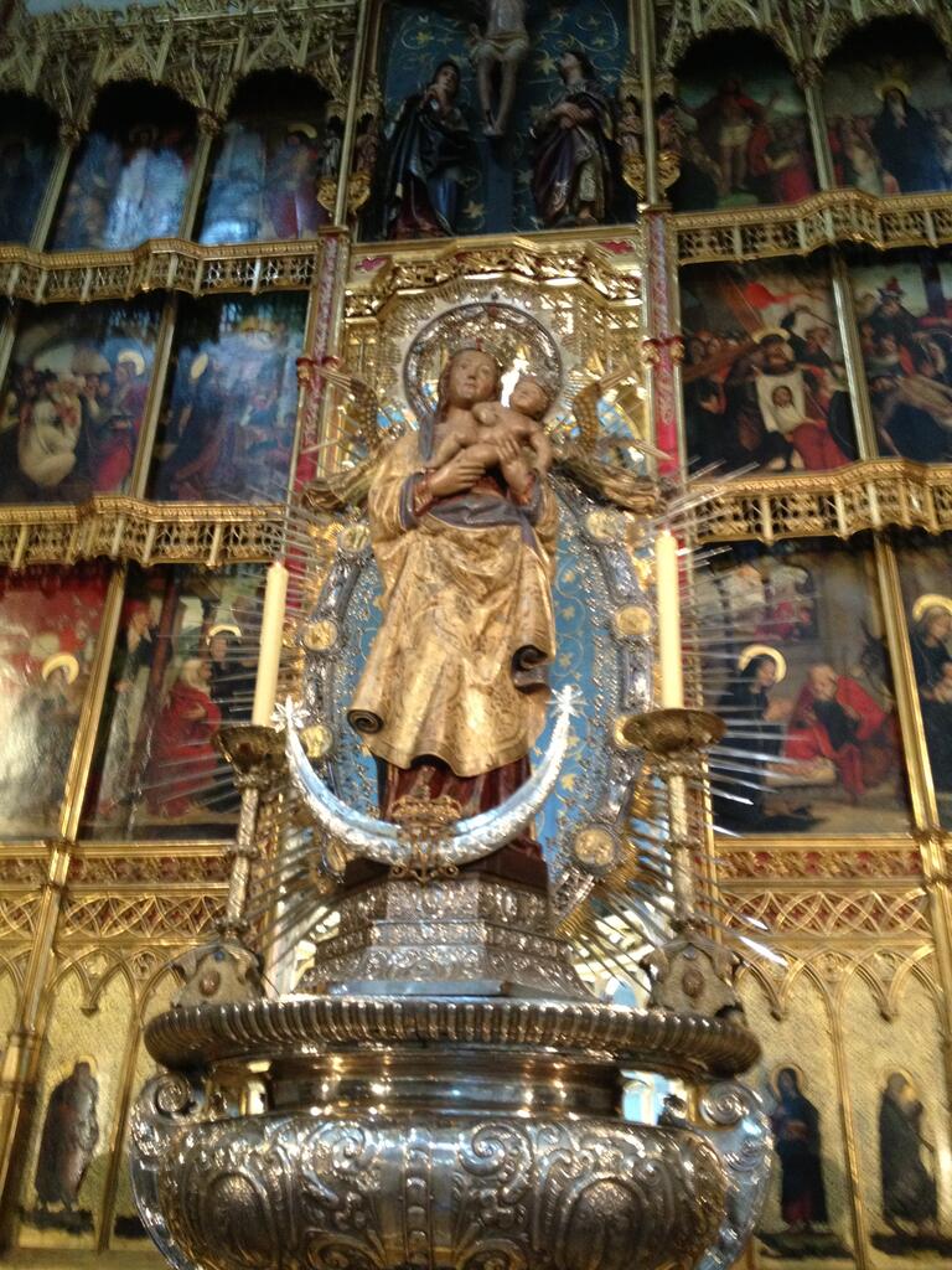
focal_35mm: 35
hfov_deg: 40.7
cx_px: 476
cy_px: 635
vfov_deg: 52.6
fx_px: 1283
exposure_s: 1/20
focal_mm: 4.28
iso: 320
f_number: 2.4
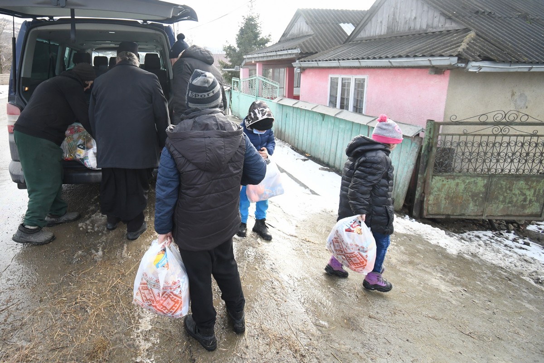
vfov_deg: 77.3
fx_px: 227
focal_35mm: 15
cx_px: 272
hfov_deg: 100.4
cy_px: 182
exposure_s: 1/1000
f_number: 4.5
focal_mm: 10
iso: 1000
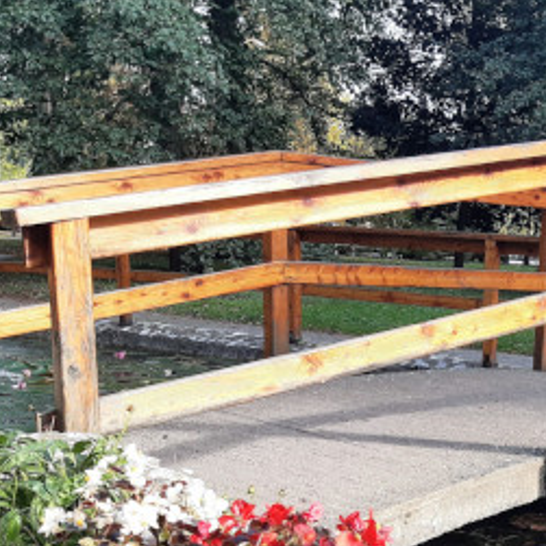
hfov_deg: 26.6
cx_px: 545
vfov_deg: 26.7
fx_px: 1089
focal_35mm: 61
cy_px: 537
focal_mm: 3.92
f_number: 1.7
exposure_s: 1/234
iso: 40
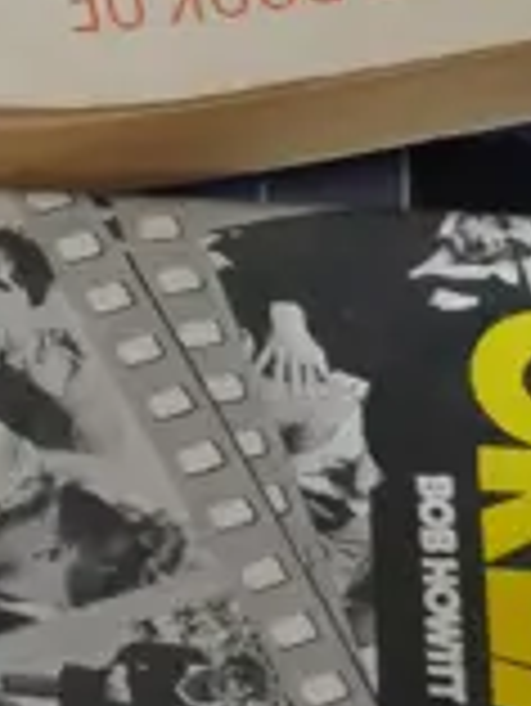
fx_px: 6924
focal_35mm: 339
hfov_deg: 4.3
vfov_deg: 5.8
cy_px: -409
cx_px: -421
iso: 3200
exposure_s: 1/60
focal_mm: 26
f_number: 5.3
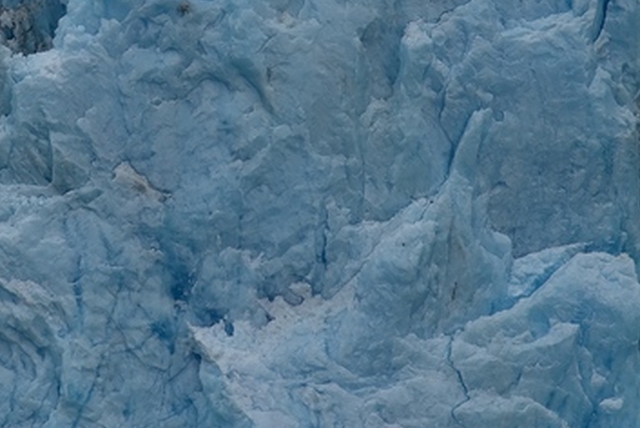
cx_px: 102
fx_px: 7739
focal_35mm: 435
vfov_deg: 3.2
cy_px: 11
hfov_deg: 4.7
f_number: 5.6
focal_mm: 120
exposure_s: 1/250
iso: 100
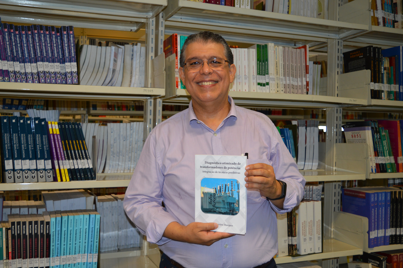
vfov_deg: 33.0
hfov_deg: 48.0
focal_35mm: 40
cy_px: 134
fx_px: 453
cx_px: 202
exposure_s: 1/60
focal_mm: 27
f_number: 4
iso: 450
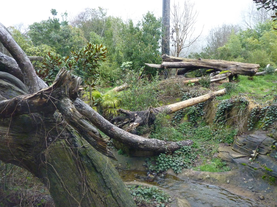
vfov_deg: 54.9
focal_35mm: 25
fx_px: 200
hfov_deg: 69.4
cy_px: 104
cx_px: 138
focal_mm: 4.1
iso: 400
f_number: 3.3
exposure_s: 1/125
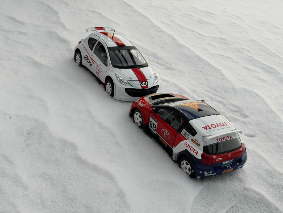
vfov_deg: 27.5
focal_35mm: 53
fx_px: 433
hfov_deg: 36.2
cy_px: 106
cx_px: 142
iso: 80
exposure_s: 1/60
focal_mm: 8.7
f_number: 5.4
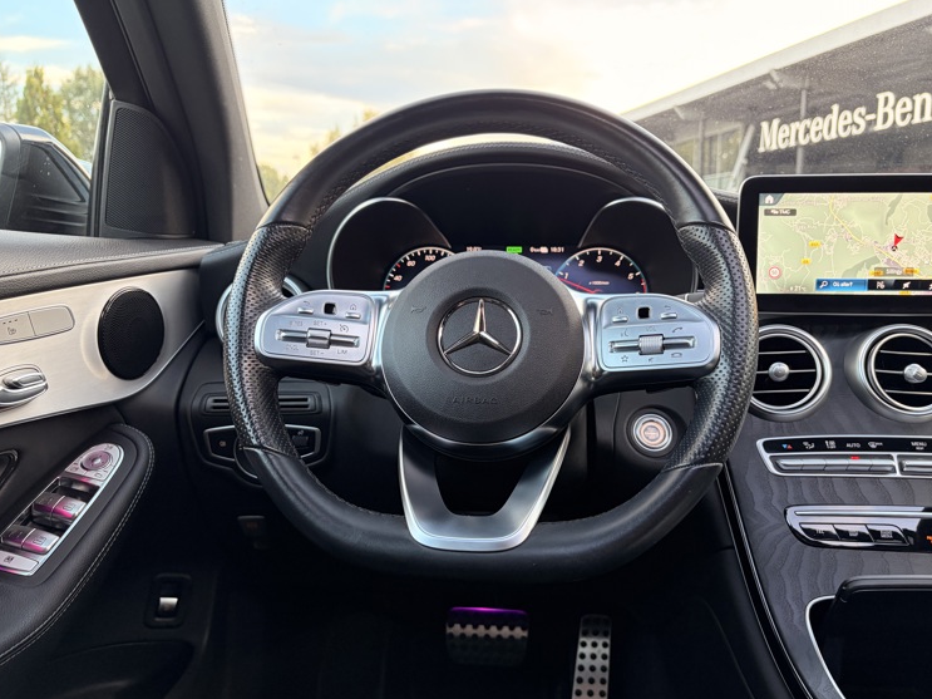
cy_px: 356
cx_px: 493
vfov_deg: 49.7
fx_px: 754
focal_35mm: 28
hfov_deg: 63.4
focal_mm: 5.96
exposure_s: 1/59
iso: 160
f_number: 1.6
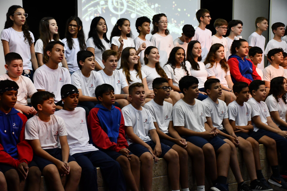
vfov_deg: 18.2
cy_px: 96
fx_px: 598
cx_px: 144
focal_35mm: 75
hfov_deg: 27.0
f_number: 4.8
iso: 3200
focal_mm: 50
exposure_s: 1/100
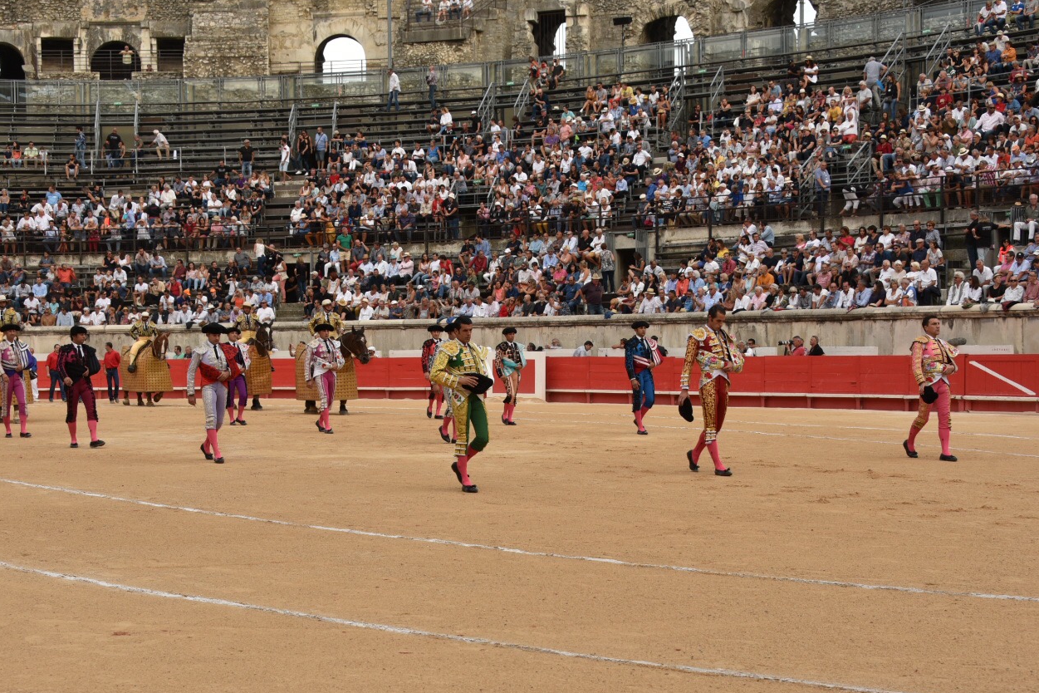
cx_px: 510
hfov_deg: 35.1
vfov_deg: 23.8
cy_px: 388
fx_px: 1645
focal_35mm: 57
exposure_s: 1/320
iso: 400
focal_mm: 44
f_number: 9
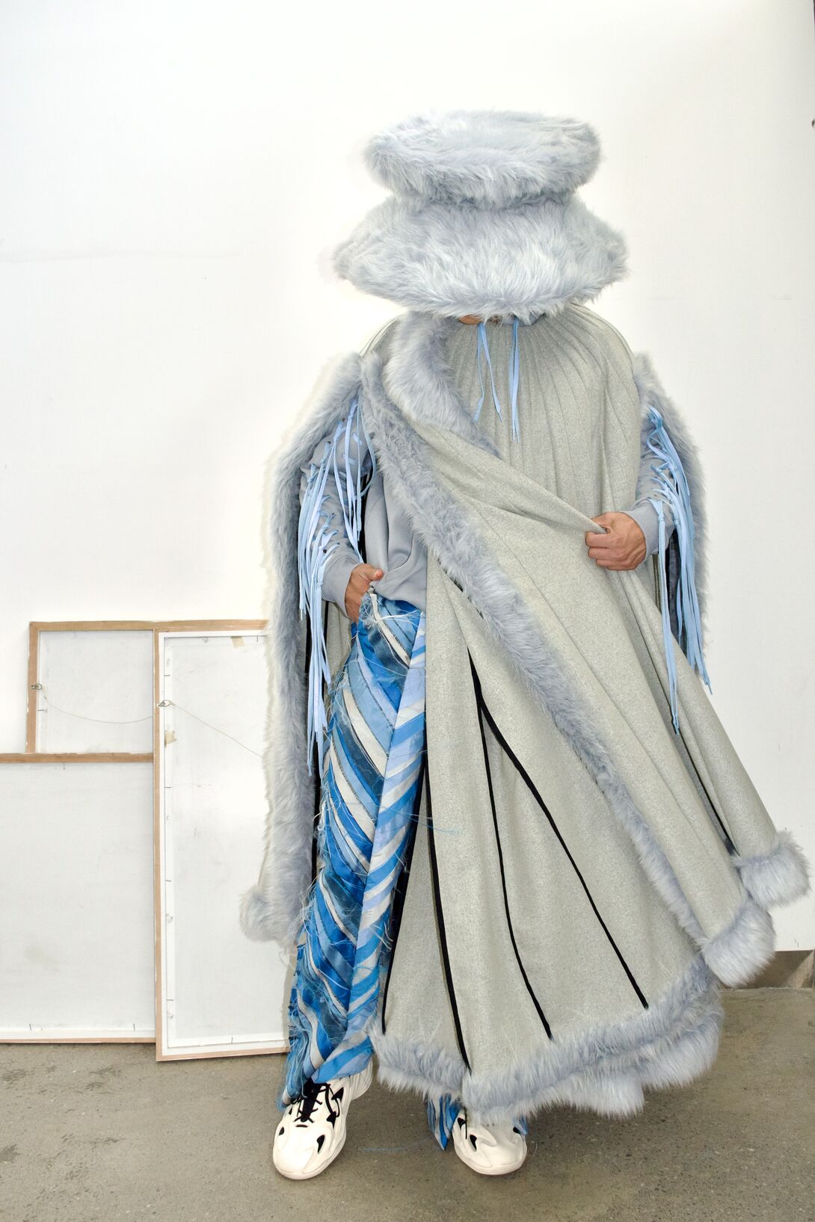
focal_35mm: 33
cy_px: 611
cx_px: 408
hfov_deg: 40.0
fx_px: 1121
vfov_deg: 57.2
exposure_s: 1/100
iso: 800
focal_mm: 22
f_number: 5
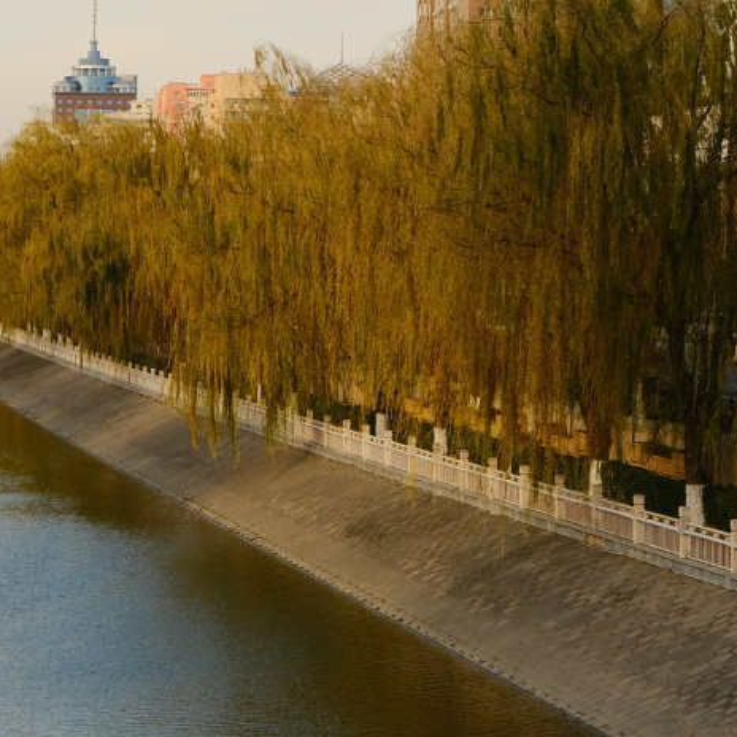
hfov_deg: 15.2
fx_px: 2698
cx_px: -65
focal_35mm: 112
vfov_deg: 15.5
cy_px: 229
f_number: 5.6
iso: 320
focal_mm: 34.2
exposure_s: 1/350
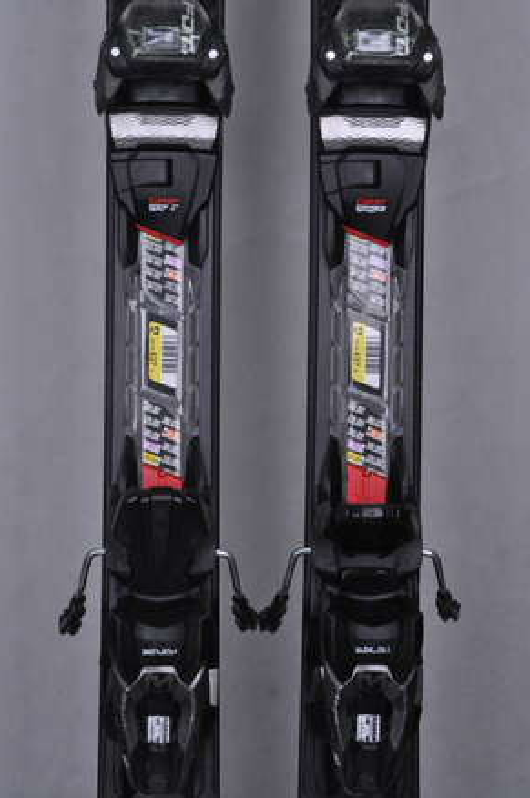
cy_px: 395
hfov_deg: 11.8
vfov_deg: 17.7
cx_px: 267
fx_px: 2557
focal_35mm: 116
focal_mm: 75
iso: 3200
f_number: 11
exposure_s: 1/125
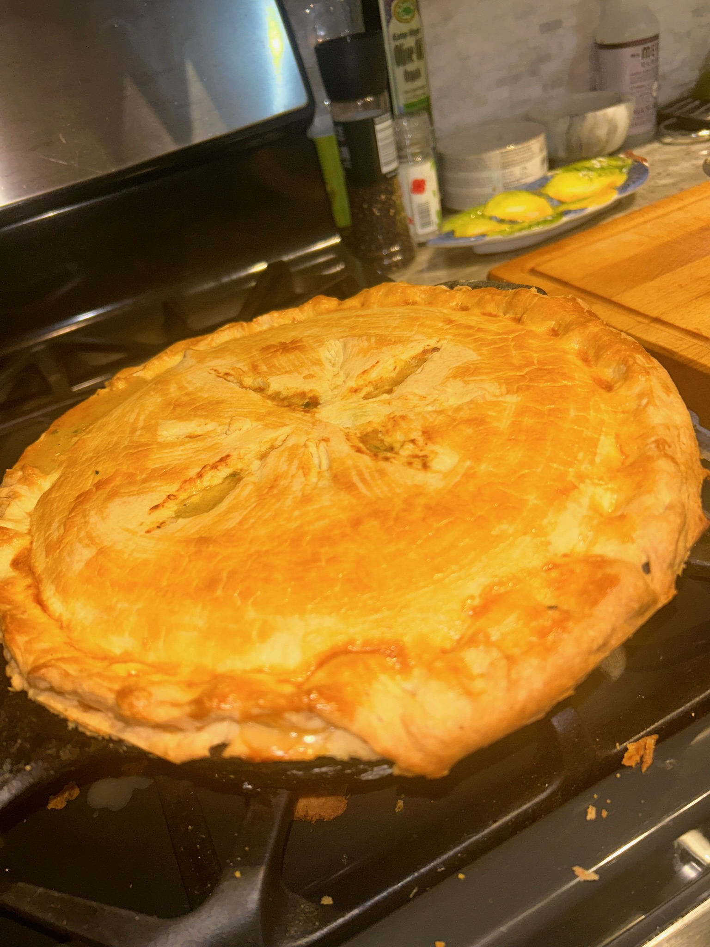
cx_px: 355
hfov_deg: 53.1
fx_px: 711
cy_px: 474
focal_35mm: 26
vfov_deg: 67.3
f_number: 1.5
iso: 50
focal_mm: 5.7
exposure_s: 1/65
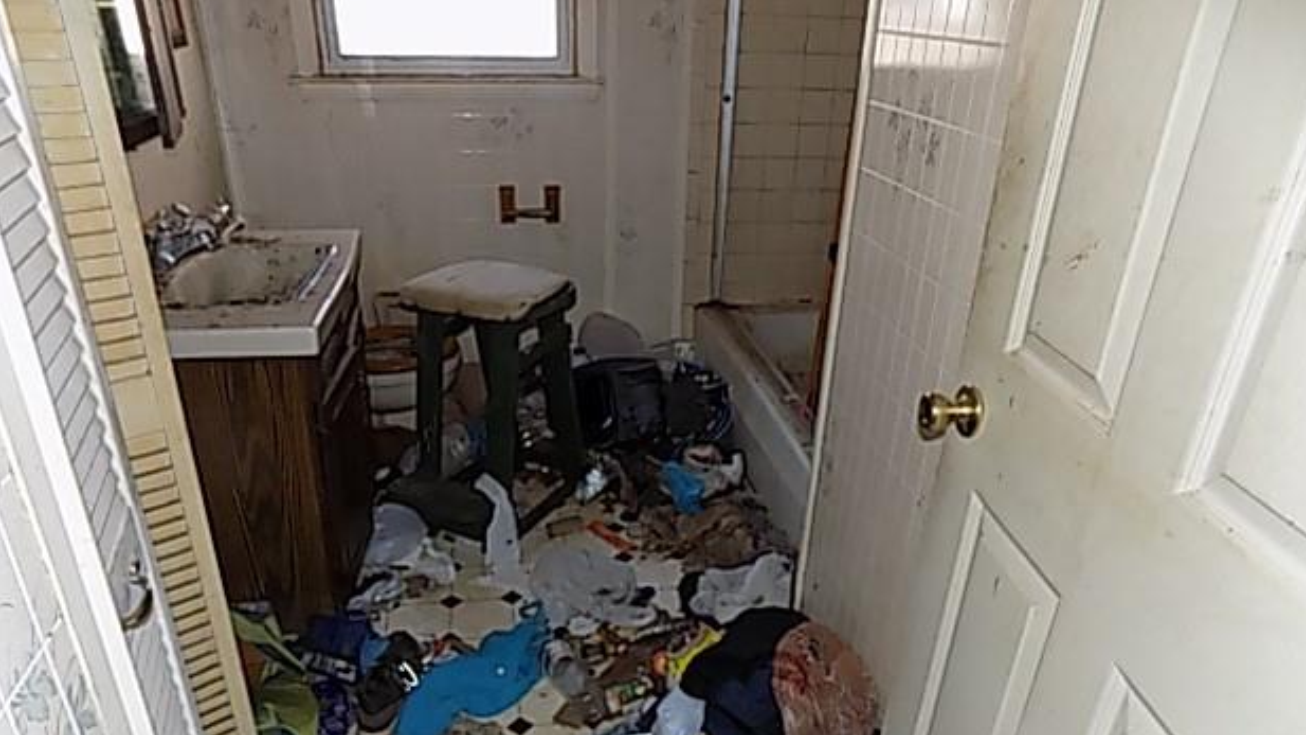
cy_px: 472
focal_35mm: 26
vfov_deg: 43.9
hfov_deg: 71.9
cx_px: 637
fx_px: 900
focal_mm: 4
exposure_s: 1/30
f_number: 3.1
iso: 200
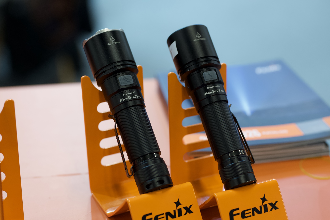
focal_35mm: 75
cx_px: 165
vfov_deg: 18.2
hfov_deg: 27.0
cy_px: 110
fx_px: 687
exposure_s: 1/80
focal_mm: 50
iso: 400
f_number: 2.5
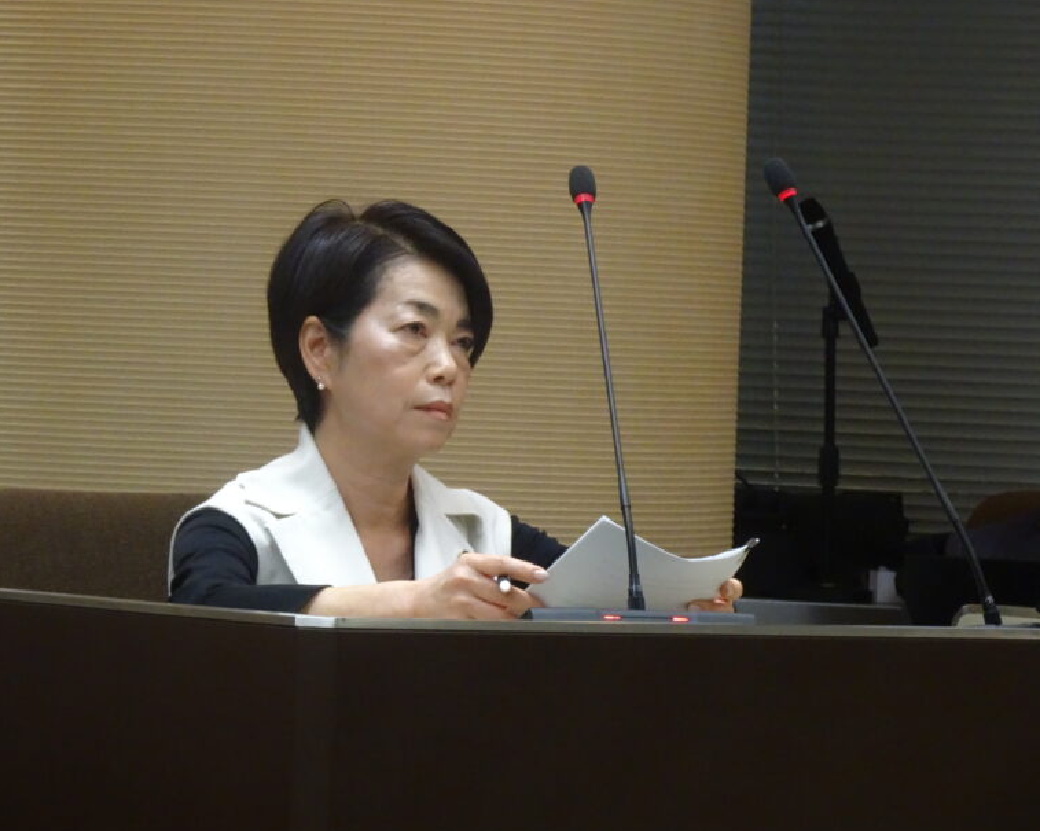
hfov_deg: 6.9
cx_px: 370
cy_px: 365
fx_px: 8615
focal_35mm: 280
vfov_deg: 5.5
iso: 800
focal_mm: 36.24
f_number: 6.3
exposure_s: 1/50
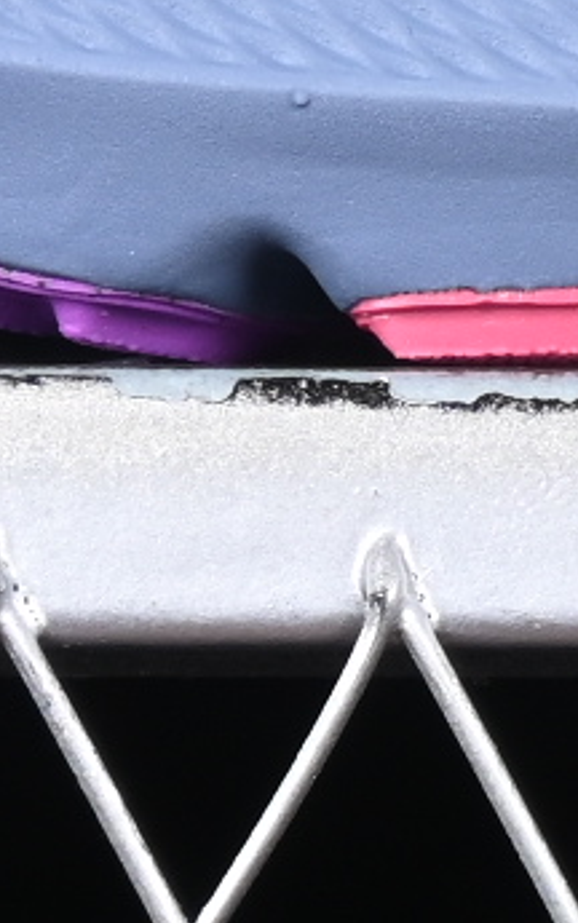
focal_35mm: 617
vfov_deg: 3.4
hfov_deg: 2.1
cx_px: 2066
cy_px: -1212
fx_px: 15531
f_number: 6.3
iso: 160
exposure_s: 1/60
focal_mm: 50
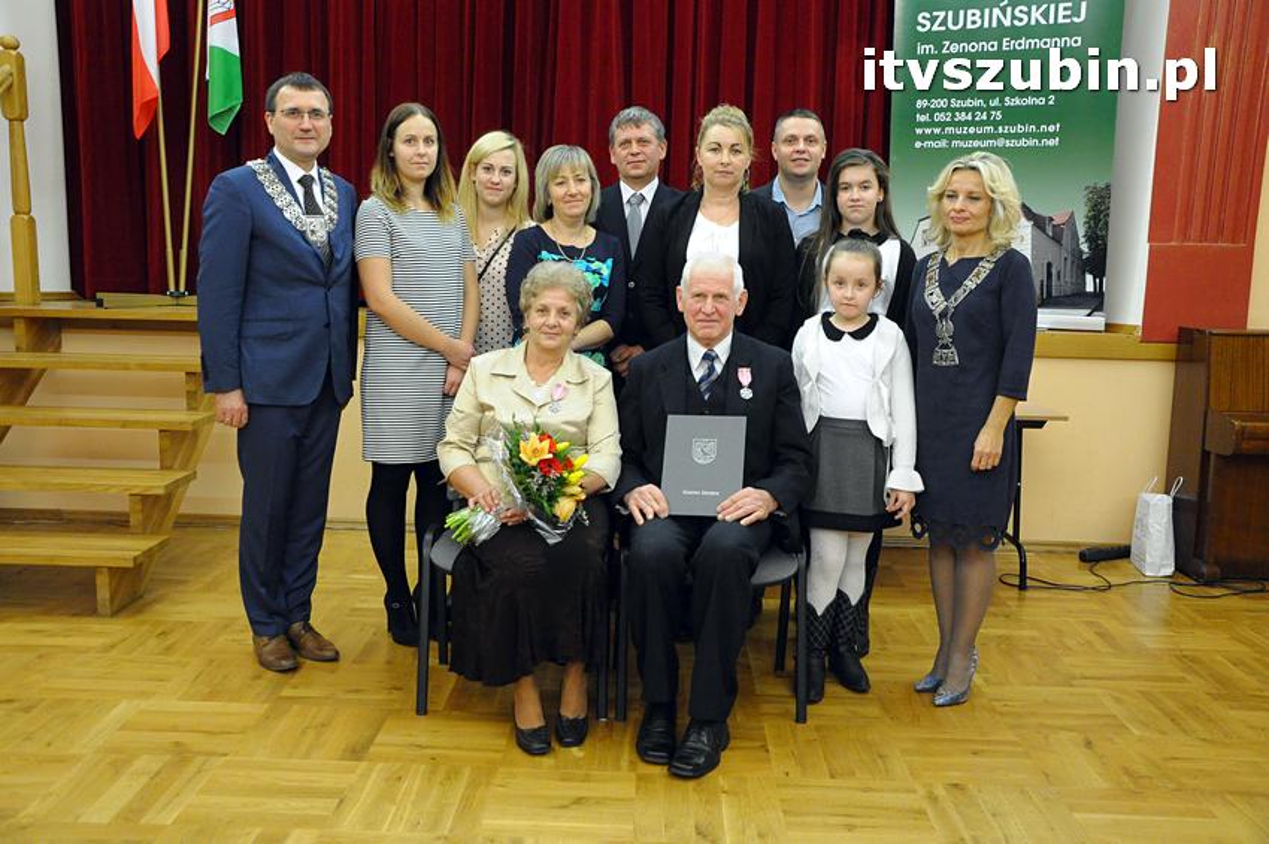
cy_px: 422
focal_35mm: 33
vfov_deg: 39.9
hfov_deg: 57.3
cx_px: 634
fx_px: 1162
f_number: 5.6
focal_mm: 22
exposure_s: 1/80
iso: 2500
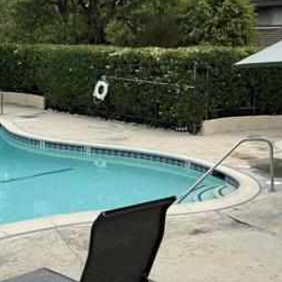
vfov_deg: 31.3
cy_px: 87
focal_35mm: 54
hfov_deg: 31.3
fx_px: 498
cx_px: 195
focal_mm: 6.76
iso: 80
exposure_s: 1/2604
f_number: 1.78
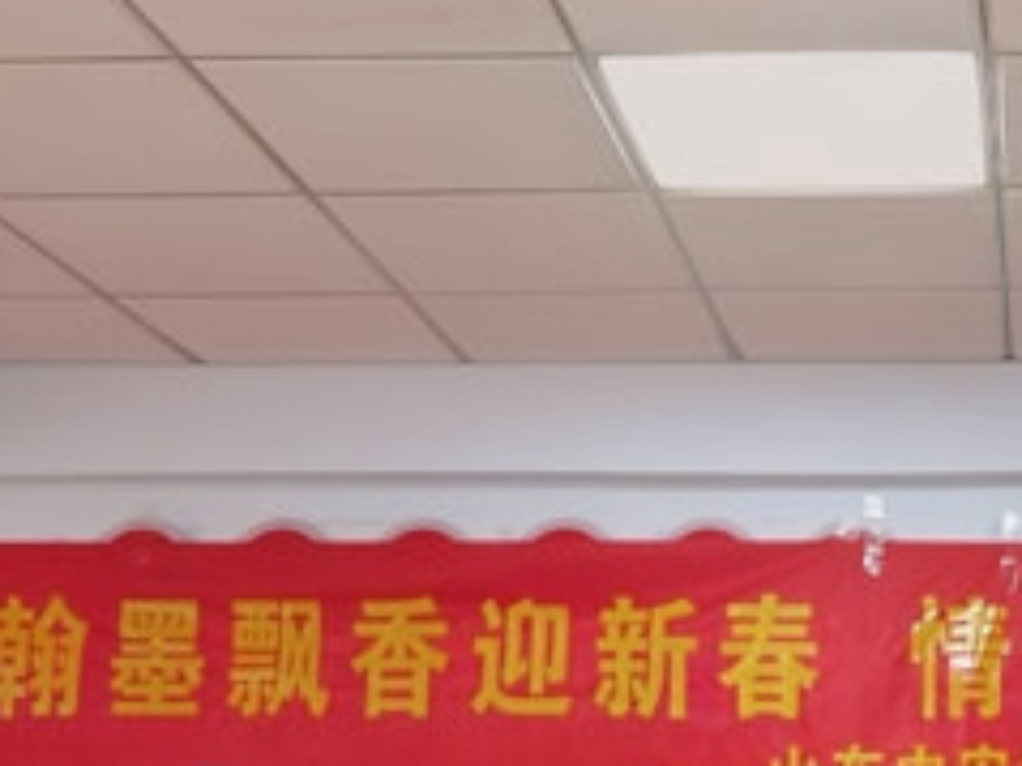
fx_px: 2331
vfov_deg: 18.2
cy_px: 764
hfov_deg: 23.9
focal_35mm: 79
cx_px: 958
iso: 125
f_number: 1.9
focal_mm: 6.71
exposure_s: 1/50
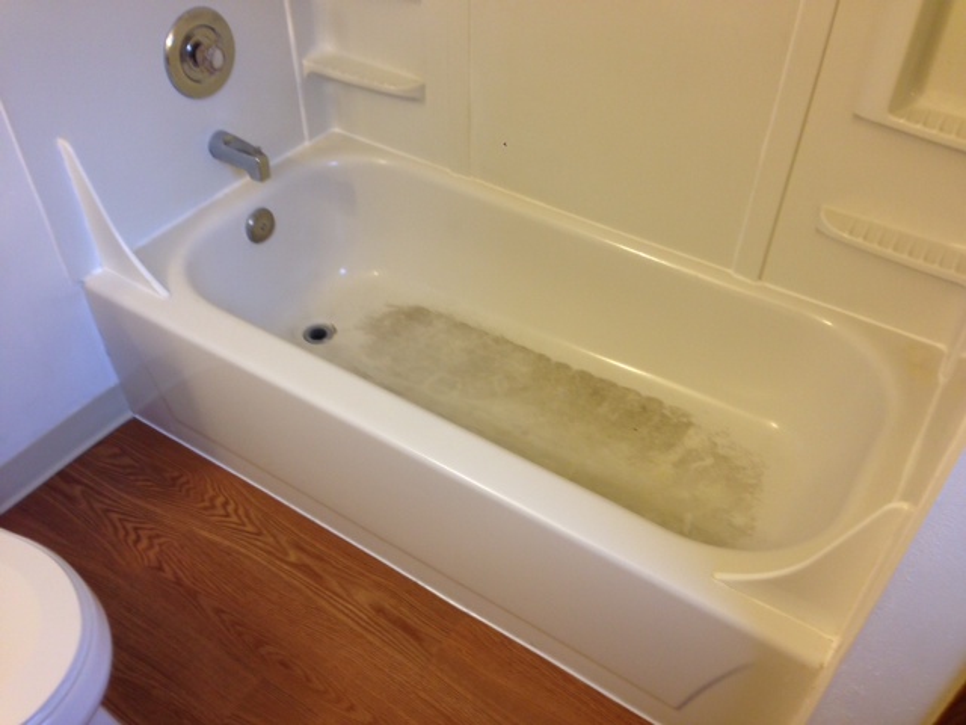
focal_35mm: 33
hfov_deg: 55.4
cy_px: 362
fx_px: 921
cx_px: 483
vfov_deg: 42.9
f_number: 2.4
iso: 80
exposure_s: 1/20
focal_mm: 4.12
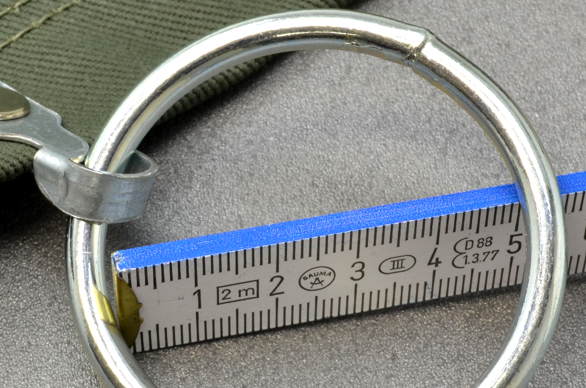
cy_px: 235
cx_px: 195
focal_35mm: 127
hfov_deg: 16.1
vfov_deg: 10.7
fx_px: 2066
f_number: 16
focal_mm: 35
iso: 125
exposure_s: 2
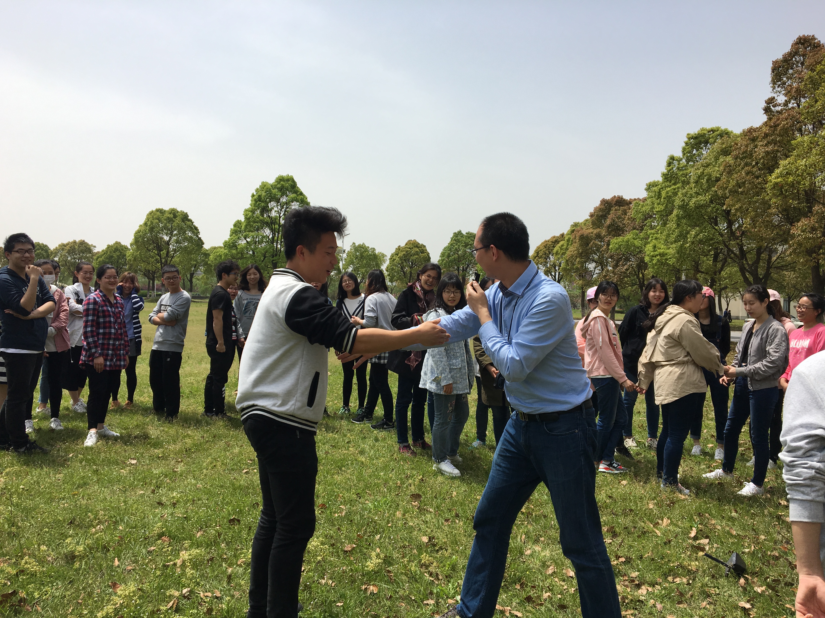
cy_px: 309
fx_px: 691
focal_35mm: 29
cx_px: 412
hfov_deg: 61.7
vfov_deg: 48.2
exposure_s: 1/1709
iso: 25
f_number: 2.2
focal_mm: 4.15
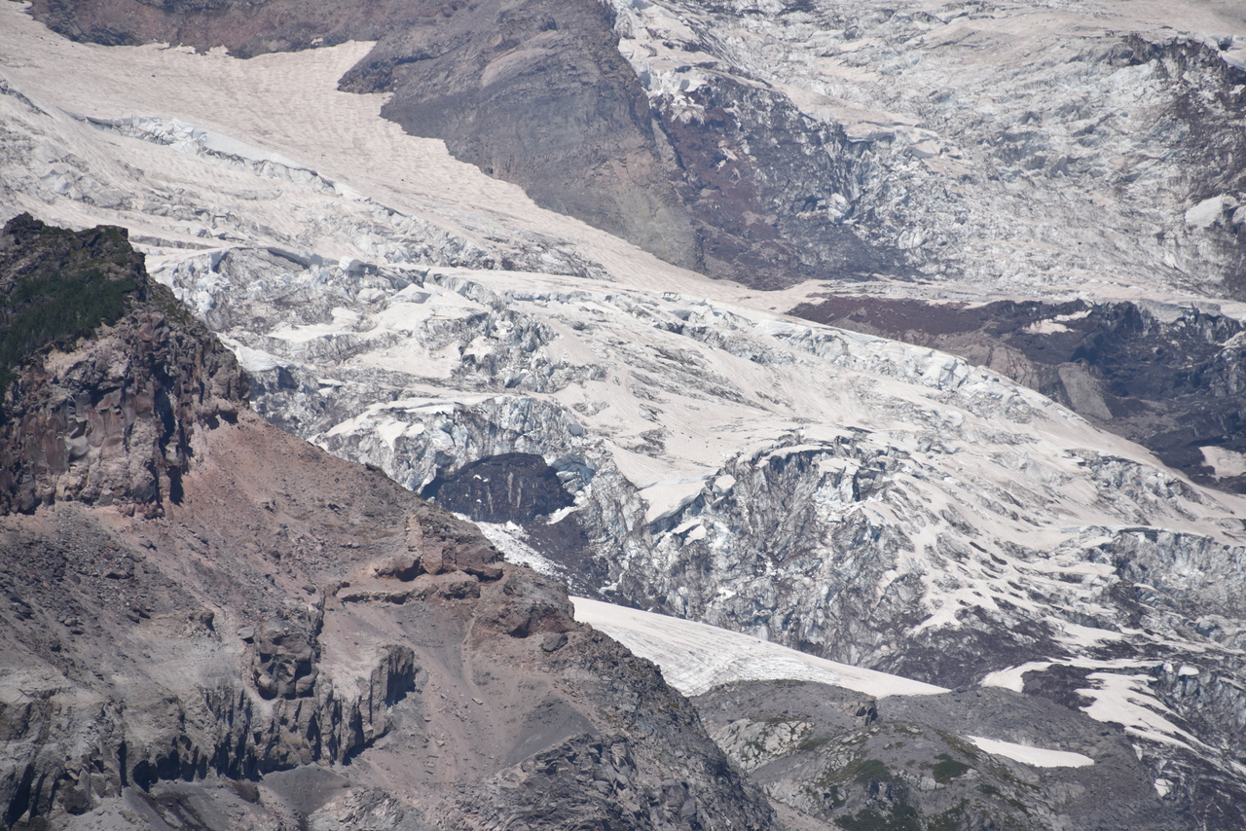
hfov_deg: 6.9
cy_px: 416
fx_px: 10385
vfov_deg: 4.6
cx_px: 623
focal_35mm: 300
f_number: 8
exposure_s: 1/640
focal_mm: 300
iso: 100
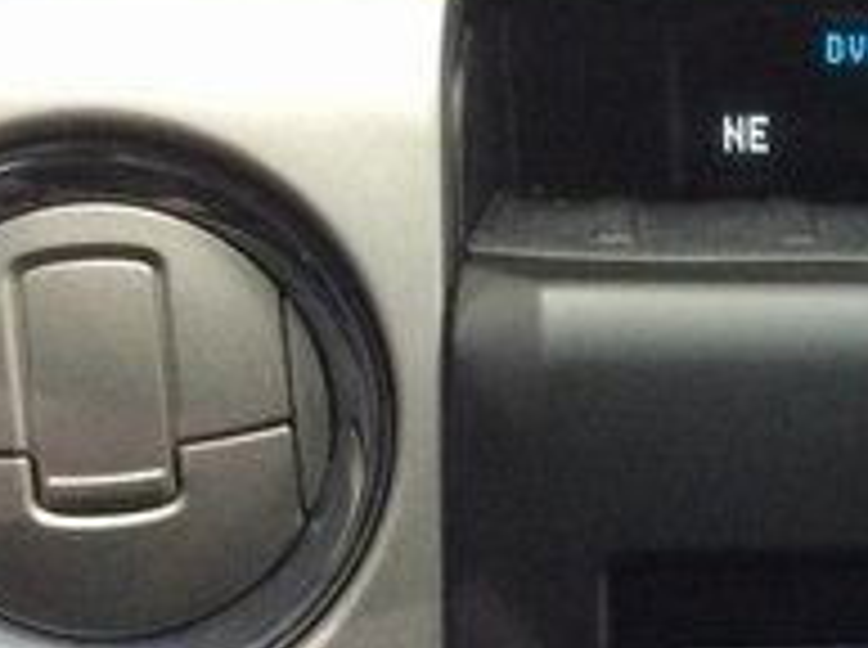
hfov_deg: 17.9
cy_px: 504
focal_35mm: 106
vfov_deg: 13.9
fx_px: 2653
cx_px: 980
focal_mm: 3.3
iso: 200
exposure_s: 1/24
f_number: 2.4
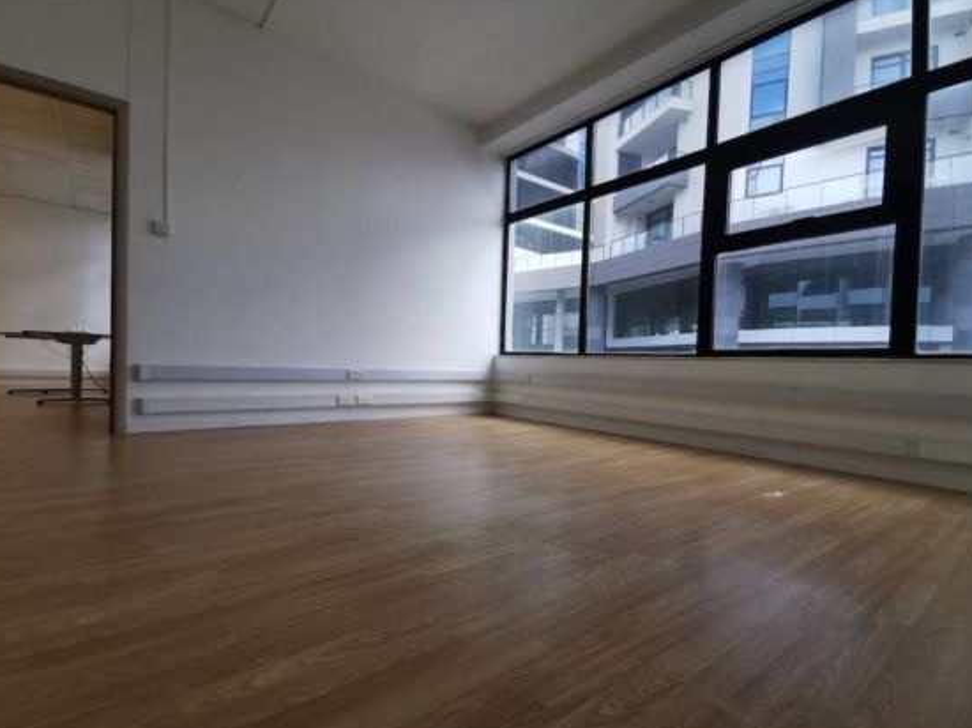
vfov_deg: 74.7
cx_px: 465
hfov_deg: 91.0
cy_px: 378
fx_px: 477
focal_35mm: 17
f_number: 2.2
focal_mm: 2.35
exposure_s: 1/100
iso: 80
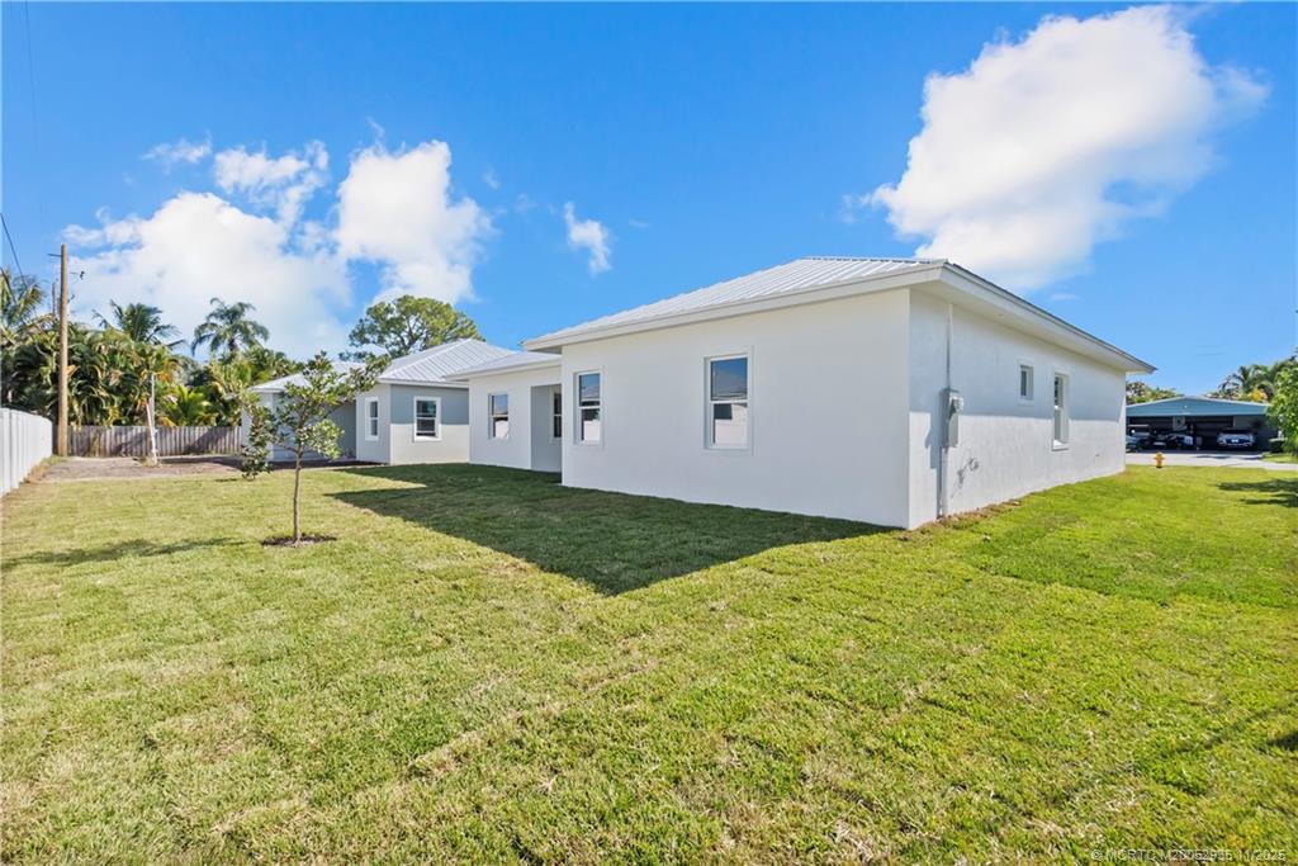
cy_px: 433
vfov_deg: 73.8
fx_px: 577
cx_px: 649
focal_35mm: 16
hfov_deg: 96.7
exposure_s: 1/500
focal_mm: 16
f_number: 8
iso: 1600
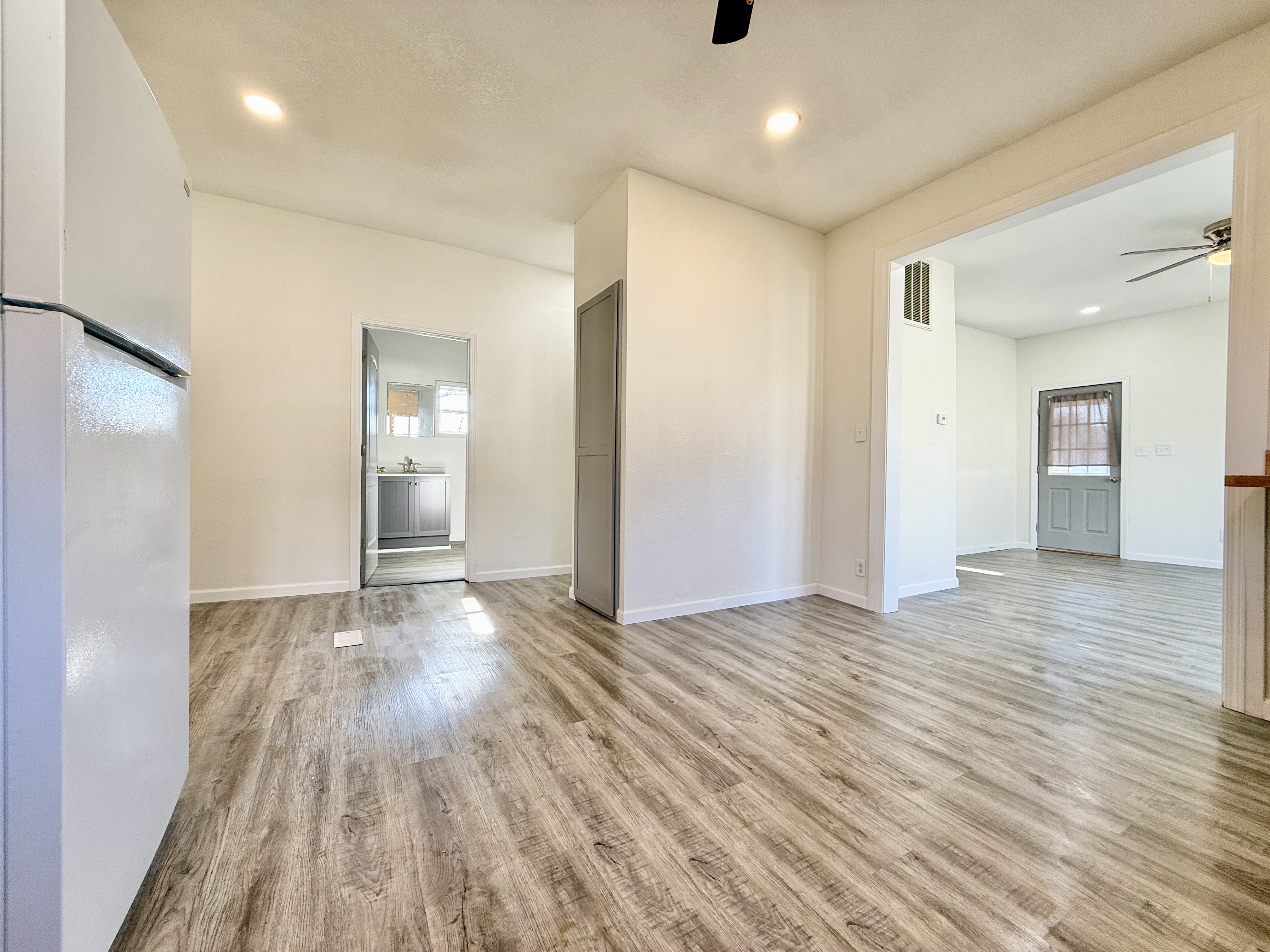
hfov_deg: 102.1
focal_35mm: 14
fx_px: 514
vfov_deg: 85.7
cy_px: 476
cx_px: 635
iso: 80
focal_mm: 2.22
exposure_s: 1/99
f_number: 2.2
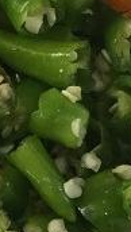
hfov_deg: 7.3
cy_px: 154
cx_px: -146
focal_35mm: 160
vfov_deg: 13.4
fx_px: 986
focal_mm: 3.3
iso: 100
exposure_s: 1/33
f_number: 2.4
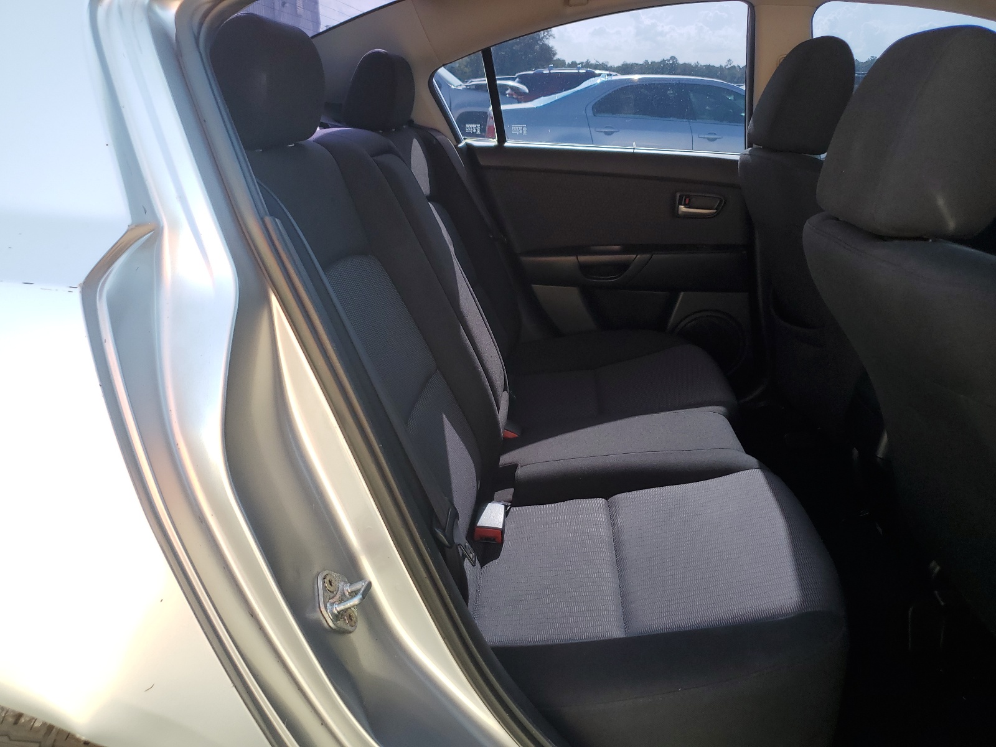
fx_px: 748
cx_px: 498
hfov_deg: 67.3
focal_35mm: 26
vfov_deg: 53.1
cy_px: 374
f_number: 1.5
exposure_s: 1/333
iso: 50
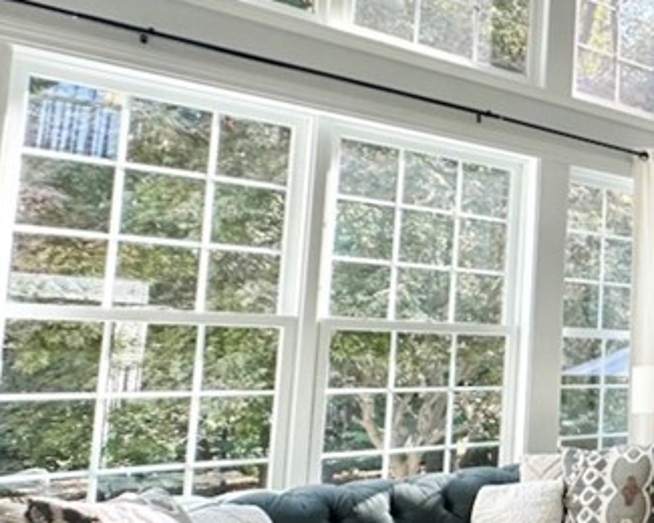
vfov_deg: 34.9
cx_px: 992
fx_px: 832
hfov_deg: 27.9
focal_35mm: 43
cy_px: 294
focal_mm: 2.22
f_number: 2.2
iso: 80
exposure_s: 1/120
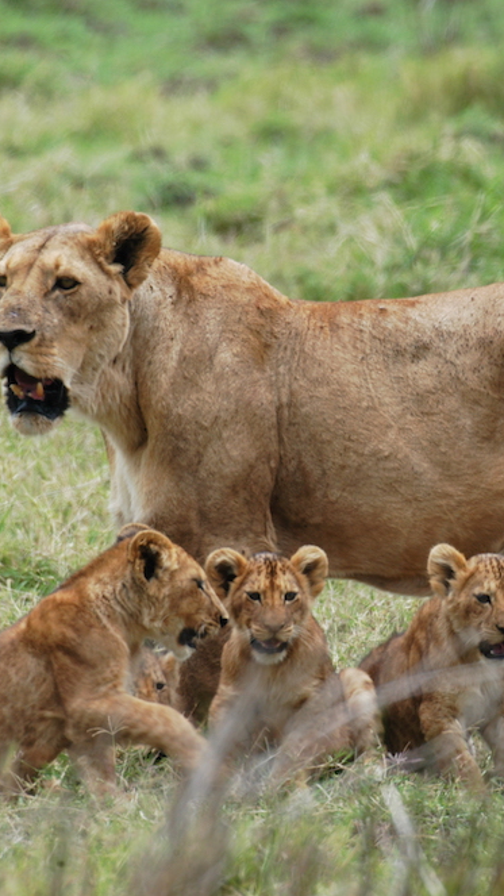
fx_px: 45016
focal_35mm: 1895
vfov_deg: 1.1
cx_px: 404
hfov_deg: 0.6
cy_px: 448
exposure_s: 1/100
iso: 200
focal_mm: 800
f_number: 5.6
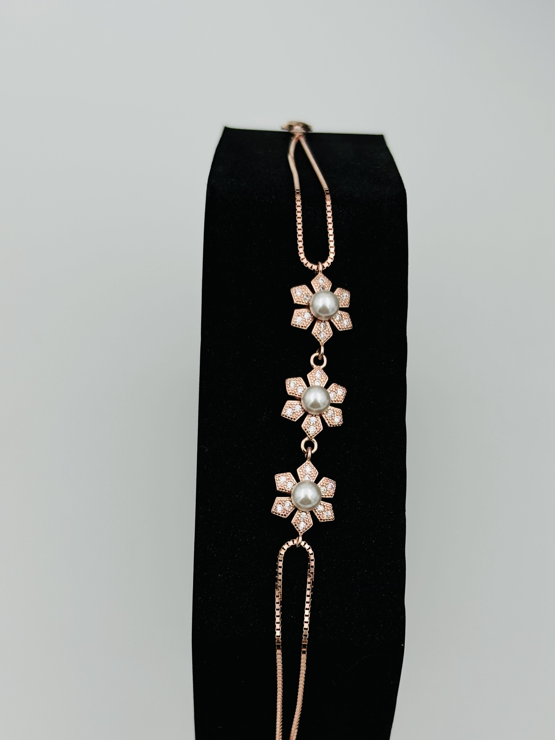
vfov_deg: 29.3
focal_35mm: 66
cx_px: 313
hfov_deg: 22.2
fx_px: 1411
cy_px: 457
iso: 32
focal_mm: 5.96
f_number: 1.6
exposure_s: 1/574
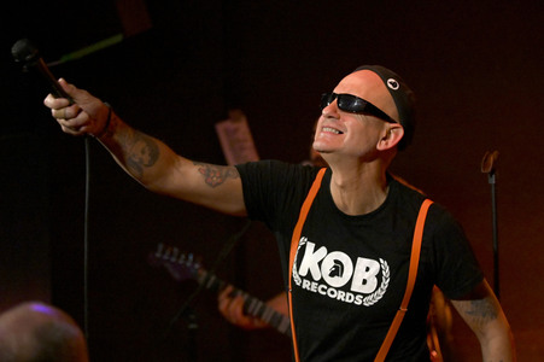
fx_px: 1208
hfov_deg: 25.4
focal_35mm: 80
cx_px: 272
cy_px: 181
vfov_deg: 17.0
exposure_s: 1/320
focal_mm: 80
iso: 6400
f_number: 2.8
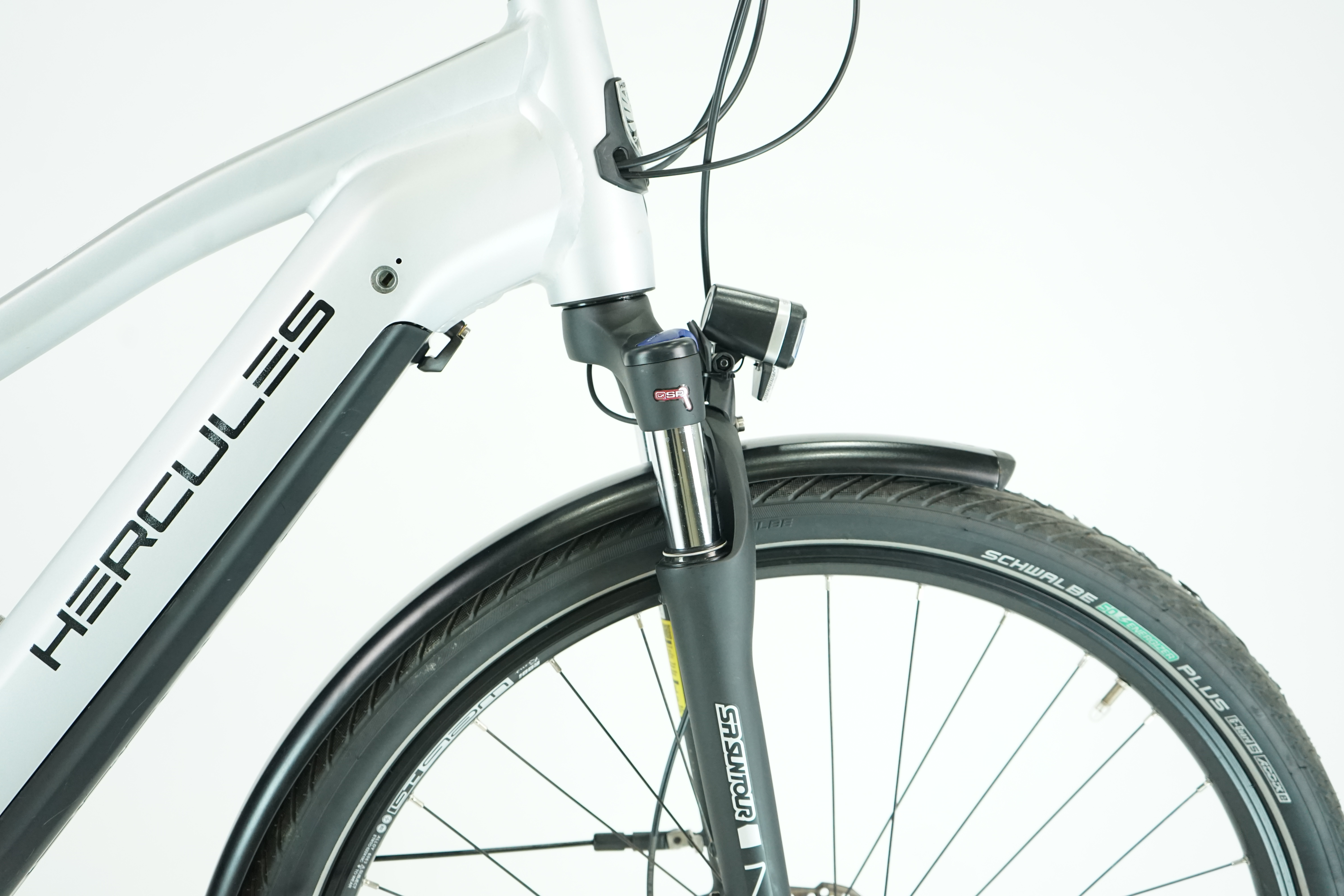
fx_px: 1381
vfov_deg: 35.9
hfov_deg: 51.9
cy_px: 448
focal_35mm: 37
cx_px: 672
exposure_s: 1/200
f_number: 4.5
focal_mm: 37
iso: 2000
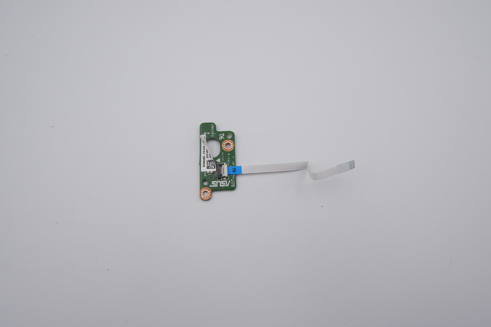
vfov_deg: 55.1
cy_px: 164
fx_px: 314
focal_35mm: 23
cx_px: 246
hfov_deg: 76.1
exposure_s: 1/450
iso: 1250
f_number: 8
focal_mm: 15
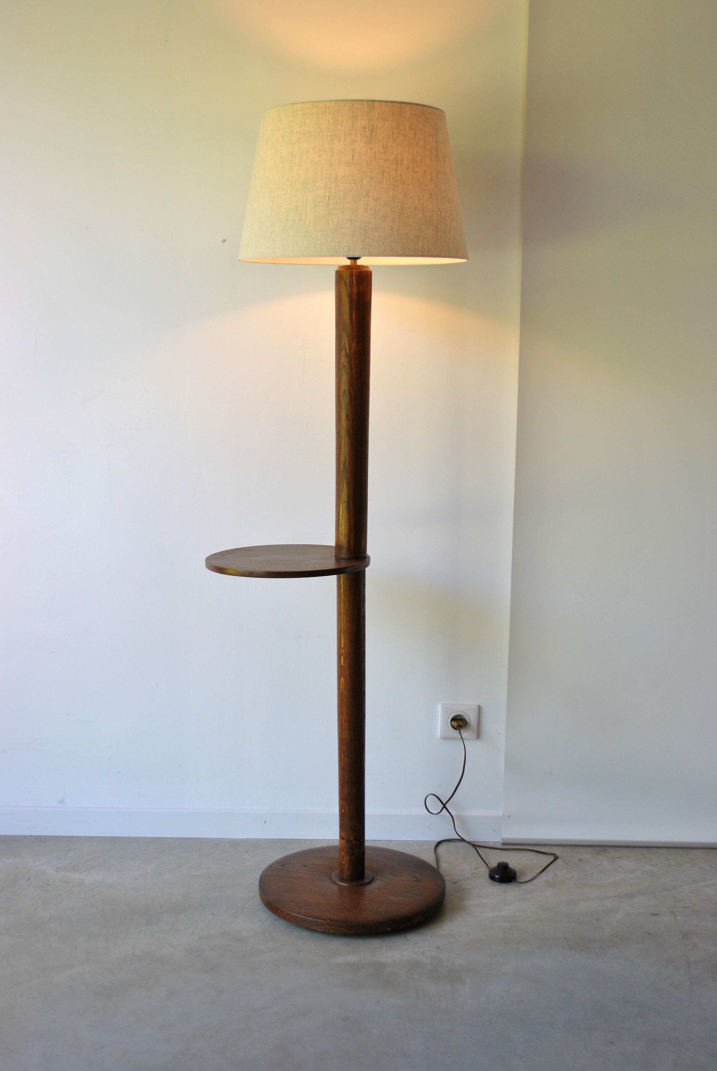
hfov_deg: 29.9
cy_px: 536
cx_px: 358
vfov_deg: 43.6
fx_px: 1340
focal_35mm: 45
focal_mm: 30
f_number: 4.5
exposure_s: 1/50
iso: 200
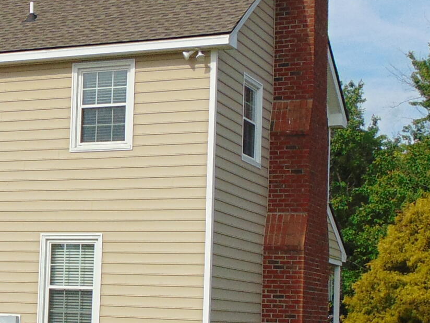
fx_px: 1130
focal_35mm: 91
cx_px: -52
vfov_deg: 16.2
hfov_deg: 20.5
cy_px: 238
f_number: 7.7
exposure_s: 1/320
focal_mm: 4.5
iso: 80
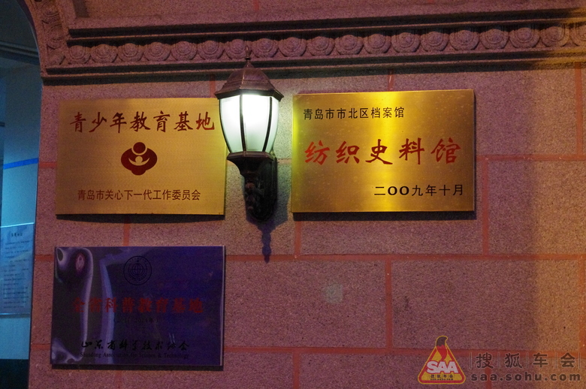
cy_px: 194
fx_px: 1219
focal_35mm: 75
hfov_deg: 27.0
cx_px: 293
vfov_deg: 18.1
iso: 6400
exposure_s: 1/50
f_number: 8
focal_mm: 50
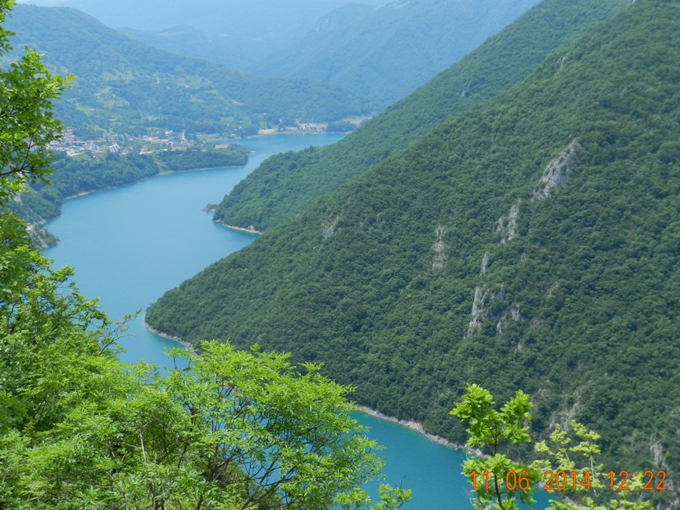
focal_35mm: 45
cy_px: 241
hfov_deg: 42.0
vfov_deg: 32.2
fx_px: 884
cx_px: 313
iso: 160
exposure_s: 1/1000
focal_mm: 6.7
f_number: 4
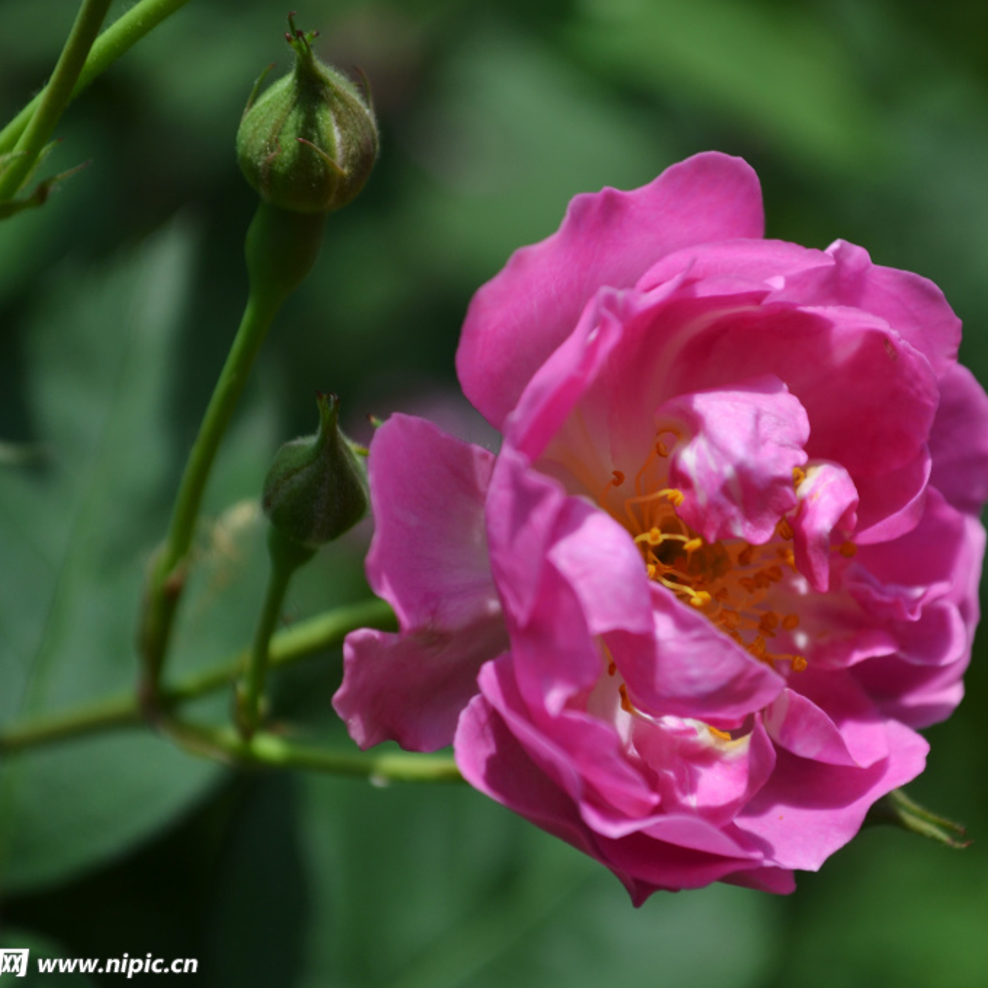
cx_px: 635
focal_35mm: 106
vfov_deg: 16.5
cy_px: 493
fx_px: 3411
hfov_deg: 16.5
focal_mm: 55
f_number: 5.6
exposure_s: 1/400
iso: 100
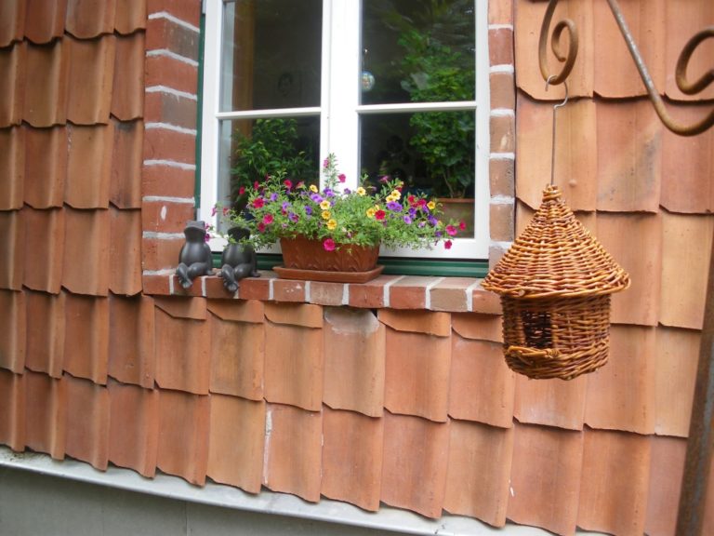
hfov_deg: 51.4
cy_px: 268
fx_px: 743
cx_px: 357
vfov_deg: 39.7
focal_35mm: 36
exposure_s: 1/60
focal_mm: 6.3
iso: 80
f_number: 3.5
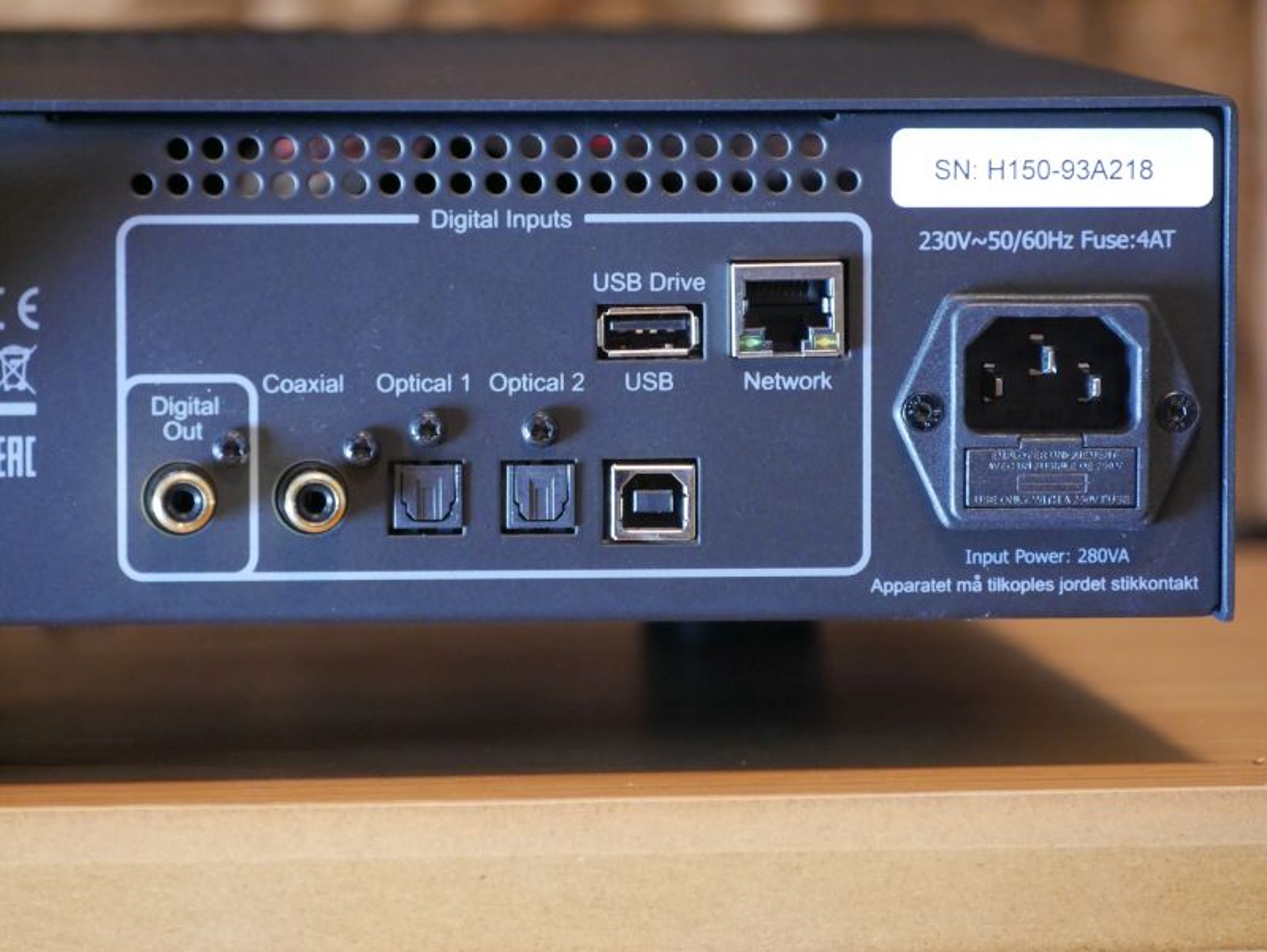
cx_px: 634
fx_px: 10255
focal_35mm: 280
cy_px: 476
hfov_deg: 7.1
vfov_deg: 5.3
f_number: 5.6
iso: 3200
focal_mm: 140
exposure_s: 1/15
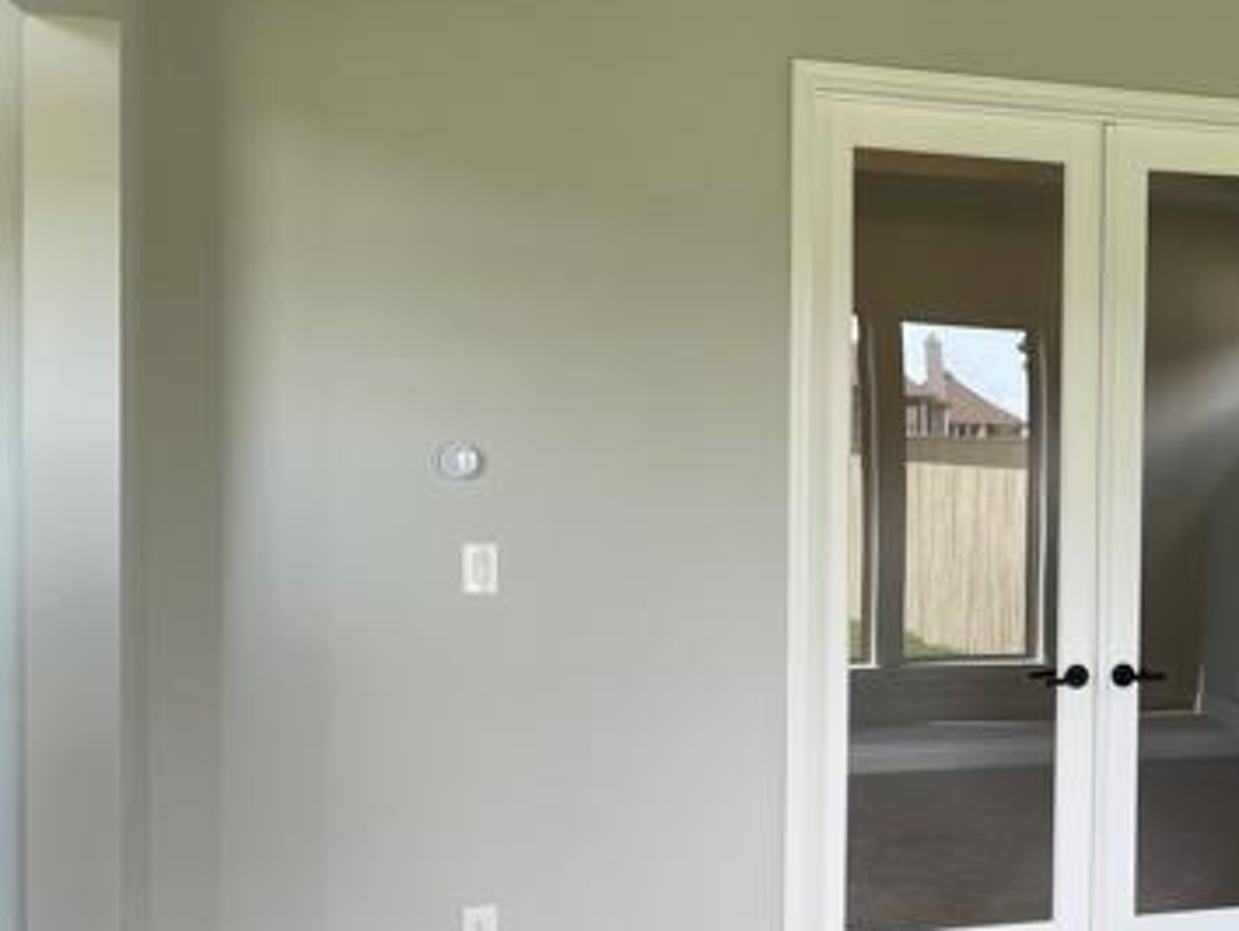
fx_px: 1683
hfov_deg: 37.9
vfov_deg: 30.8
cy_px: 553
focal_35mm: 47
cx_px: 1096
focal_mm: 4.2
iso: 32
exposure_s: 1/121
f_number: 1.6
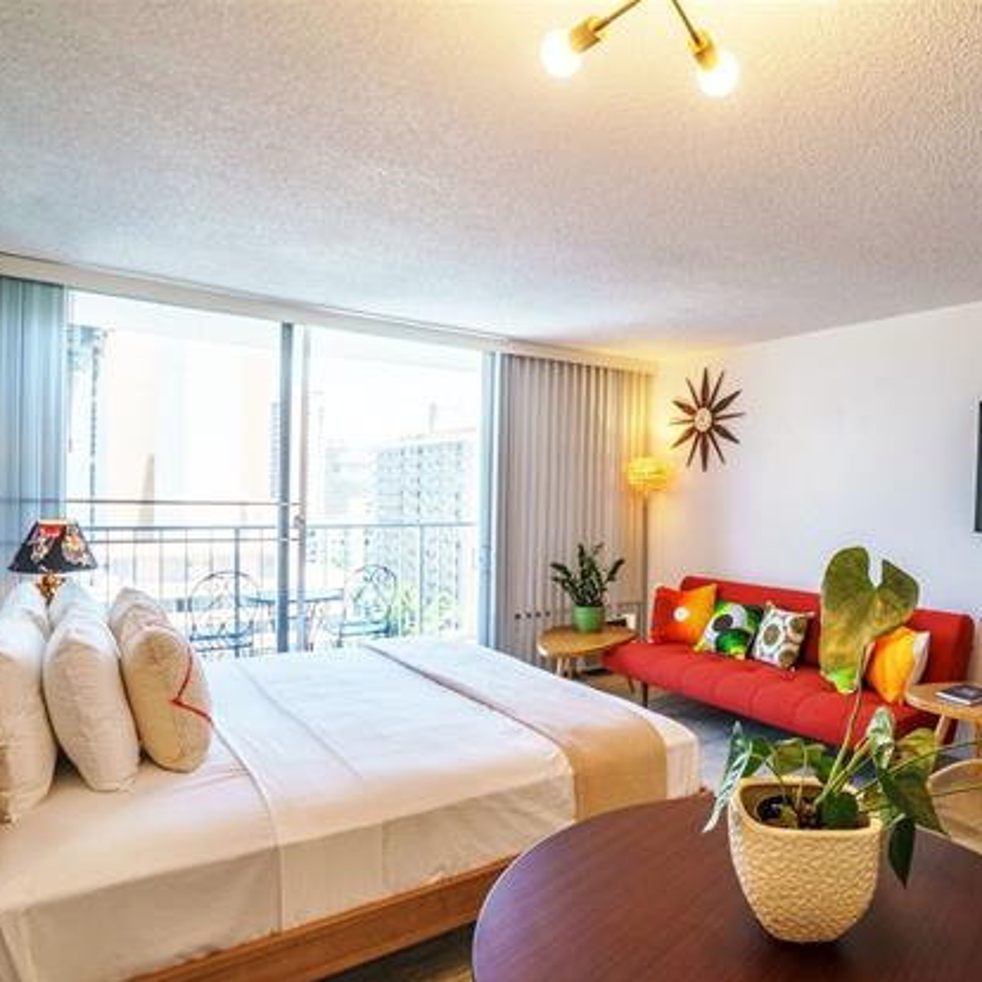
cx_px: 610
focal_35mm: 21
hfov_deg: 71.0
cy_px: 504
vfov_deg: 72.1
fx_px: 674
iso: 800
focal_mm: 16
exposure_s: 1/800
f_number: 5.6
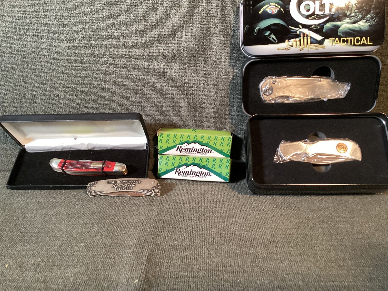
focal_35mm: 31
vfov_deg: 45.4
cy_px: 146
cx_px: 194
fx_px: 347
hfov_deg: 58.3
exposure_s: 1/40
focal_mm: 3.3
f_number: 2.4
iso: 320
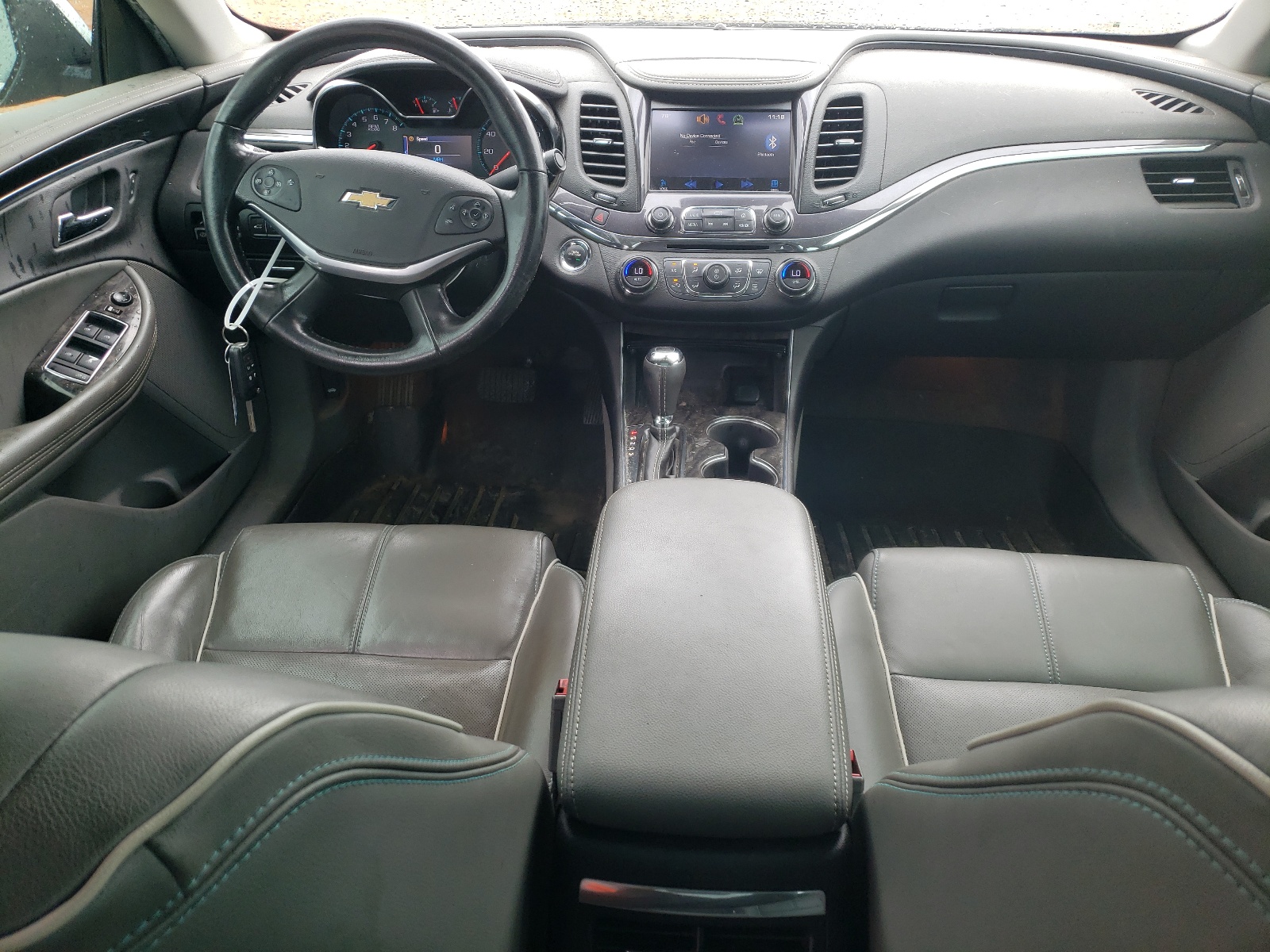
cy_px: 476
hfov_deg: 67.3
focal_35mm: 26
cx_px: 635
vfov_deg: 53.1
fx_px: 954
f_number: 1.5
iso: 50
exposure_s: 1/125
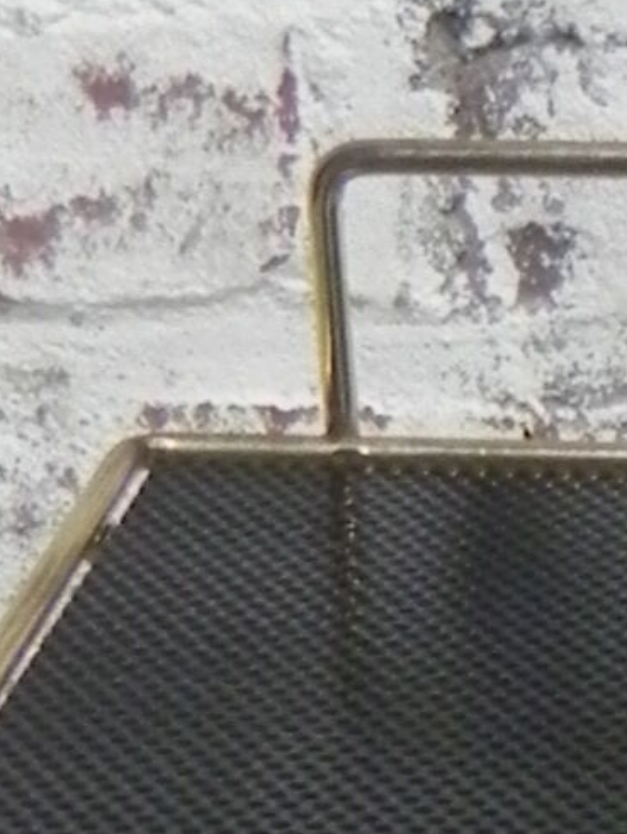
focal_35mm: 193
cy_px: 2071
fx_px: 4655
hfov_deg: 7.5
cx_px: 1145
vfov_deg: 9.1
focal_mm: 4.6
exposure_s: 1/30
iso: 347
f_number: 2.8
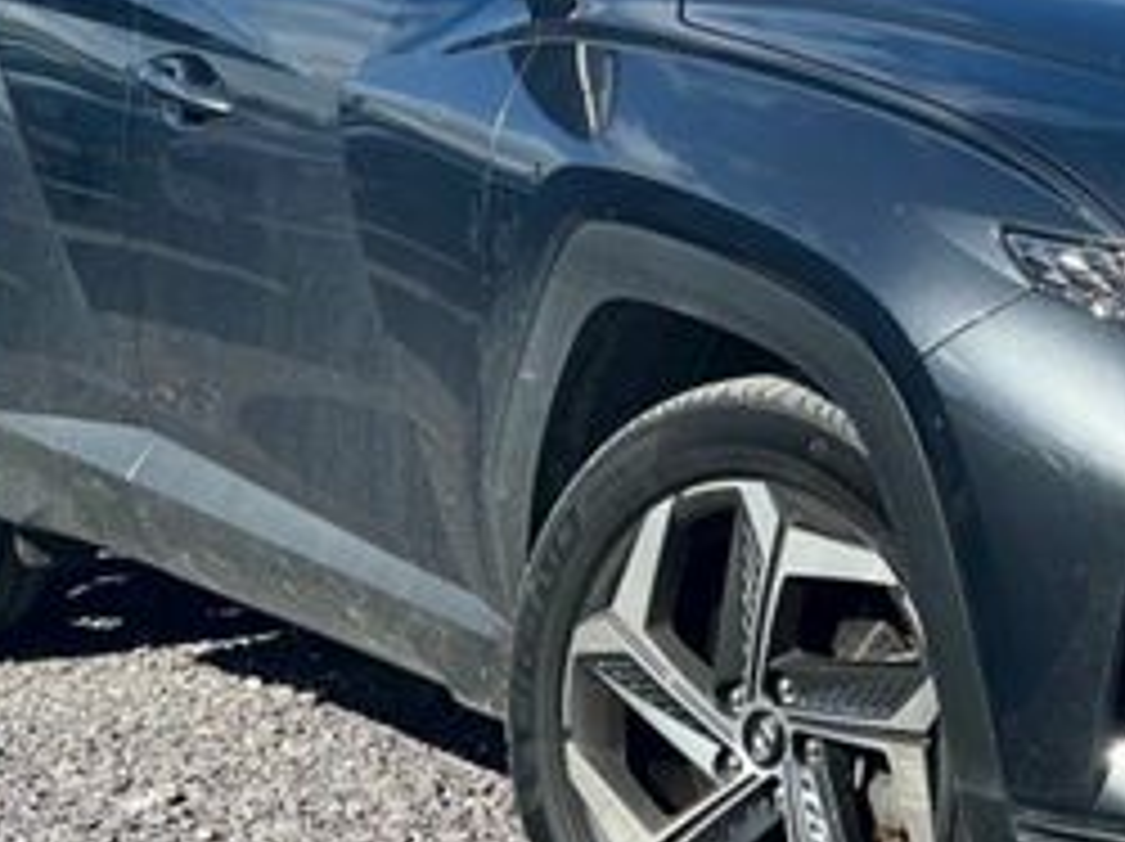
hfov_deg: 15.5
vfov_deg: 11.8
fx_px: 4059
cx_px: 1071
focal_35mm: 125
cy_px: 311
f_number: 2
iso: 25
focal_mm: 6
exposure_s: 1/1043
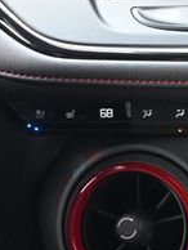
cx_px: 283
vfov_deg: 11.5
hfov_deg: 8.5
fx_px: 1236
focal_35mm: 171
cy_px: 64
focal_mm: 36
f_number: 5.3
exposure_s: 1/80
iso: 3200
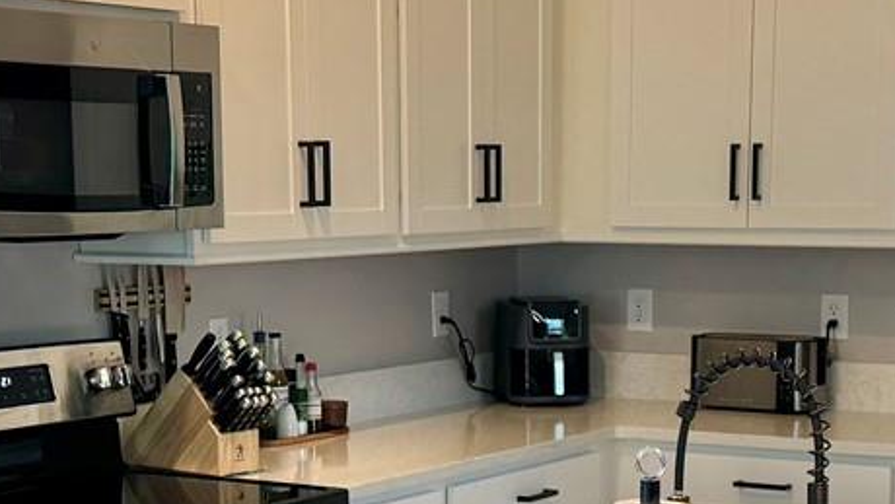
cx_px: 475
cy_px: 555
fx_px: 2160
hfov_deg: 23.4
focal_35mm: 91
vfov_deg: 13.1
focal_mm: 6.76
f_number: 1.78
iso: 125
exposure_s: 1/120
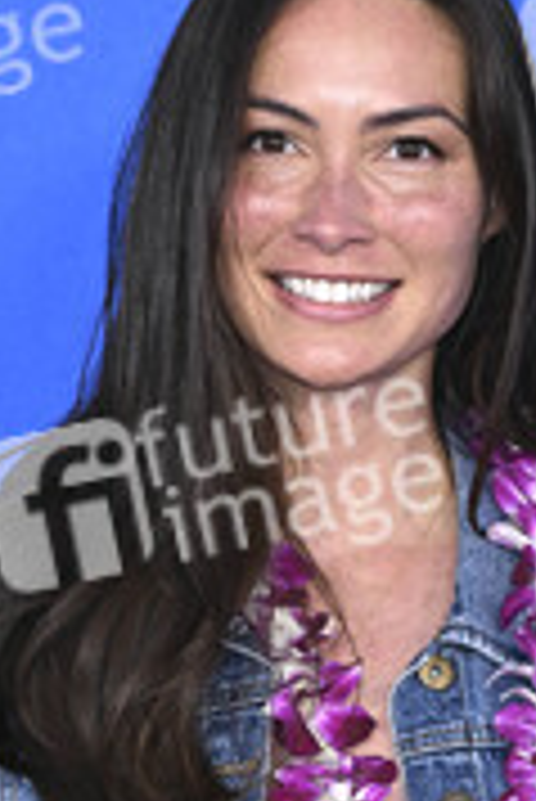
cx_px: 342
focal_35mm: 269
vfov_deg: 7.6
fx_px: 5996
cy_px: 711
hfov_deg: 5.1
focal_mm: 120
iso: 1600
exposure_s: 1/200
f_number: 6.3
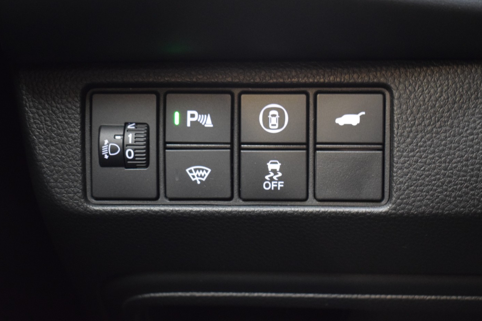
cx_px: 239
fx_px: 816
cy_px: 157
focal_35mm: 61
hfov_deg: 32.9
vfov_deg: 22.2
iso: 3200
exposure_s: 1/8
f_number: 4.8
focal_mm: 38
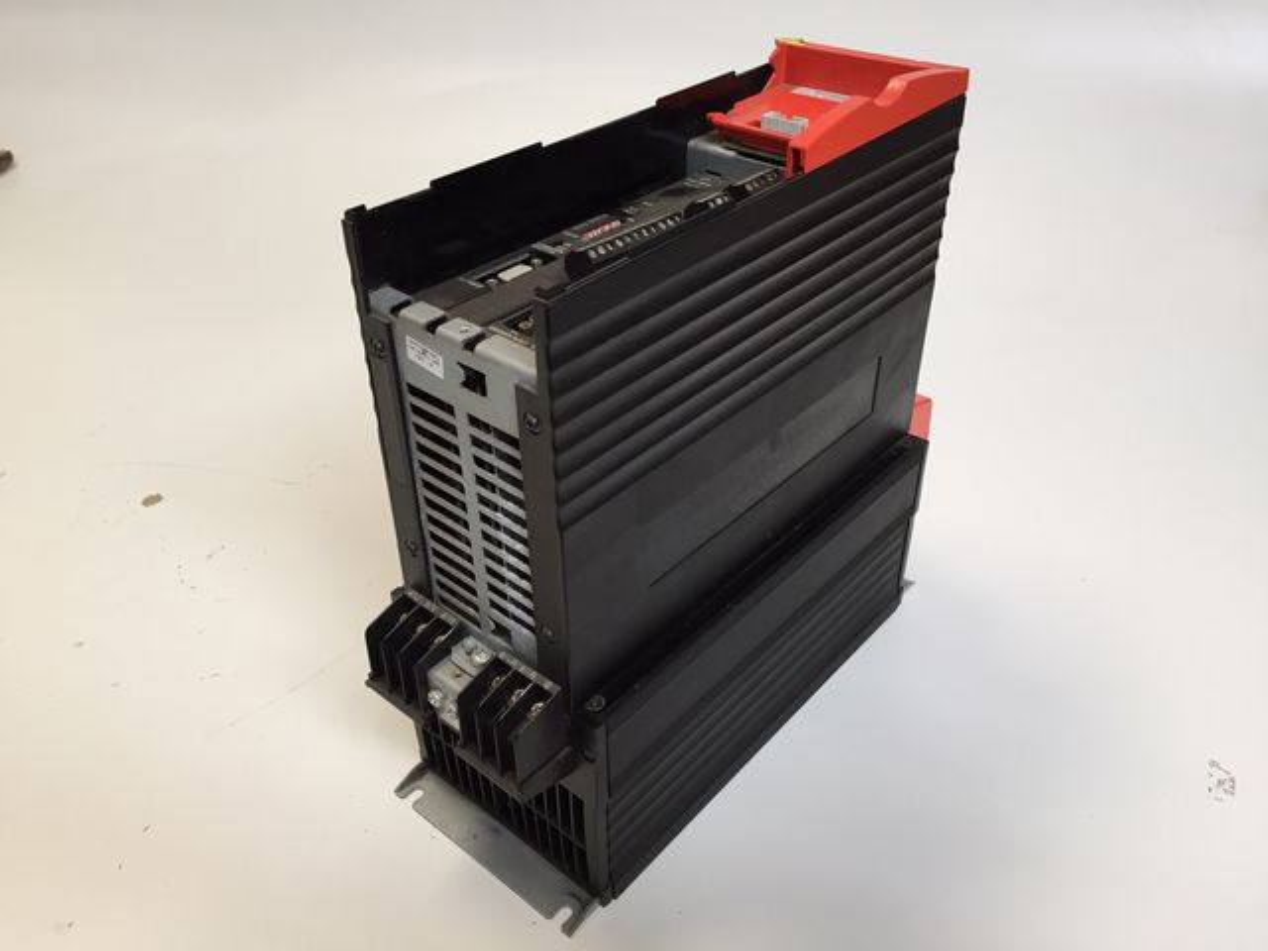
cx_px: 634
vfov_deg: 48.2
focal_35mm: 29
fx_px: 1062
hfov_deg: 61.7
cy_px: 476
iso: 32
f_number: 2.2
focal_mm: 4.15
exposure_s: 1/33
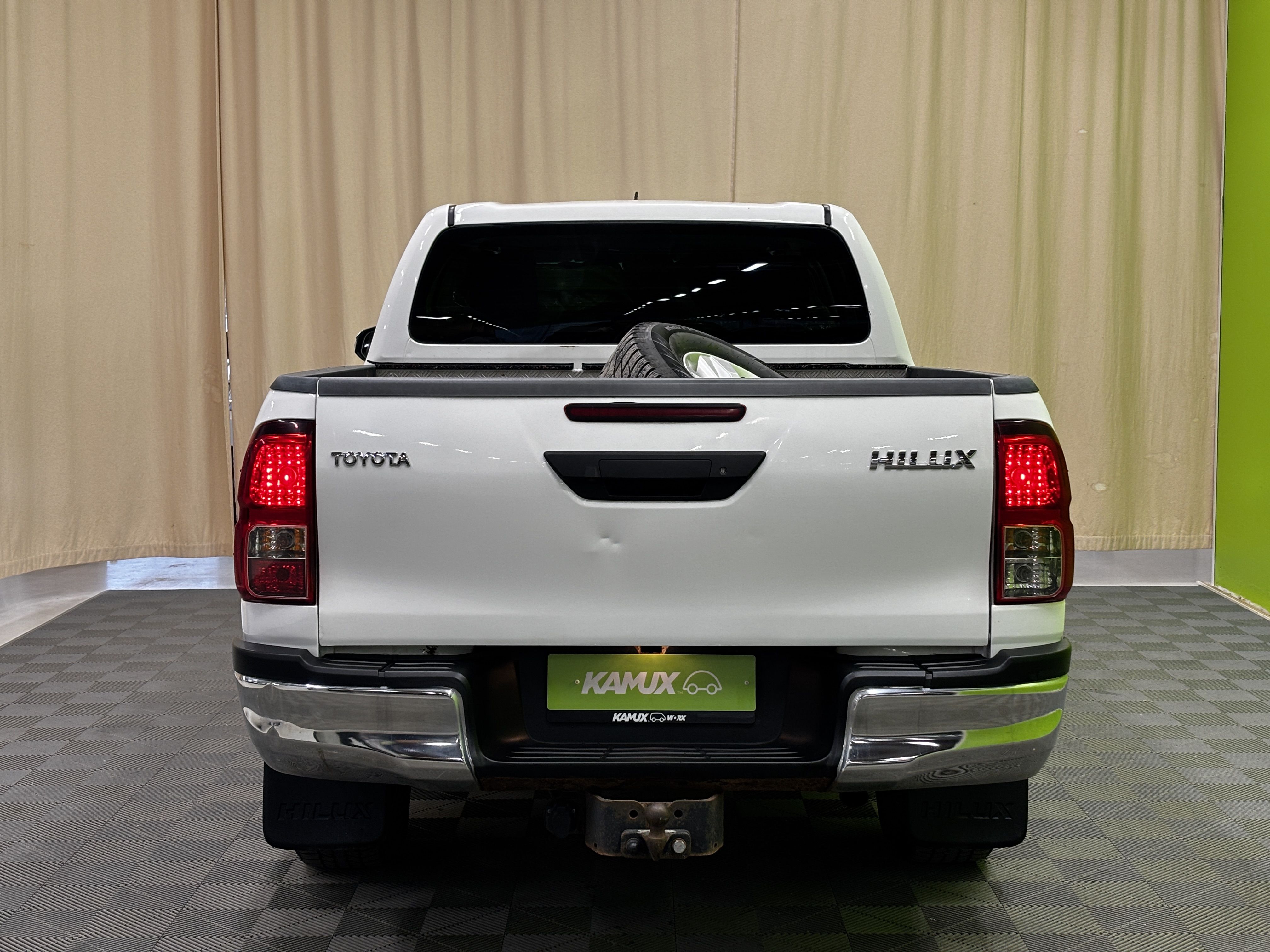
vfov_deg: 28.0
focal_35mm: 52
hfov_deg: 36.8
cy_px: 476
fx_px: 1908
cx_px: 635
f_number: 1.6
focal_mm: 5.96
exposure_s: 1/50
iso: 40
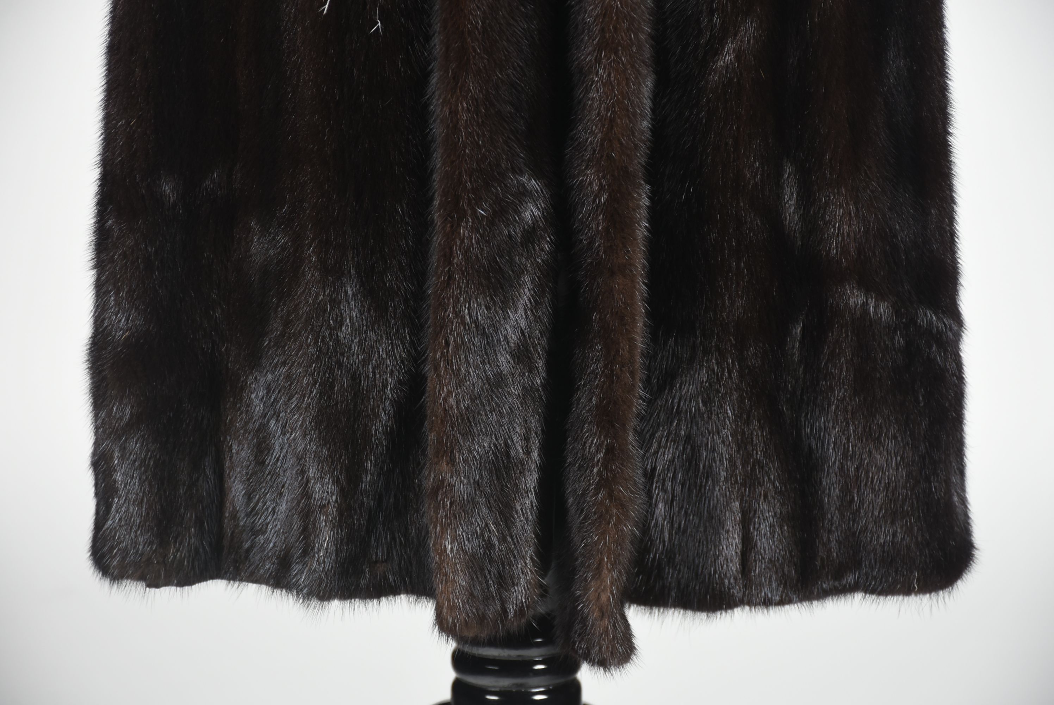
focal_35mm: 150
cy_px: 352
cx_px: 527
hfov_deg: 13.7
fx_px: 4395
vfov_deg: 9.2
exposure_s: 1/125
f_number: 7.1
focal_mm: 100
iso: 200
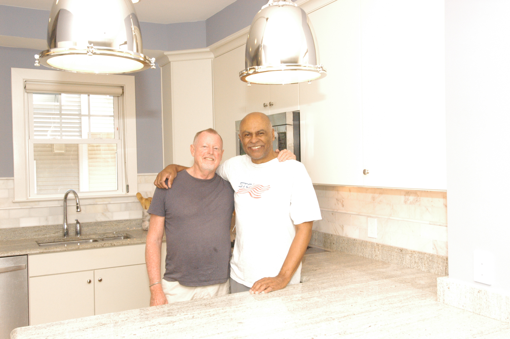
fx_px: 510
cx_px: 255
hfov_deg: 53.2
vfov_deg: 36.8
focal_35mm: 36
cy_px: 170
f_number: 8
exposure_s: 1/160
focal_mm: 24
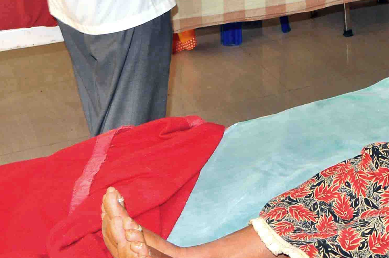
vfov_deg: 16.3
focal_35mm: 78
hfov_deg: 24.1
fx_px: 842
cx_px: 444
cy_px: -103
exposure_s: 1/50
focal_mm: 18
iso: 800
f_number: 7.1
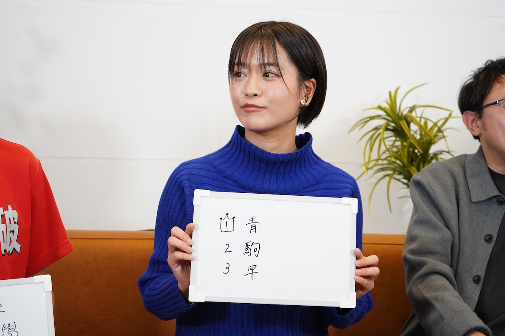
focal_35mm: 53
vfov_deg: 25.5
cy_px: 168
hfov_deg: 37.5
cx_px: 252
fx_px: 743
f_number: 5
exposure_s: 1/100
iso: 2000
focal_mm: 53
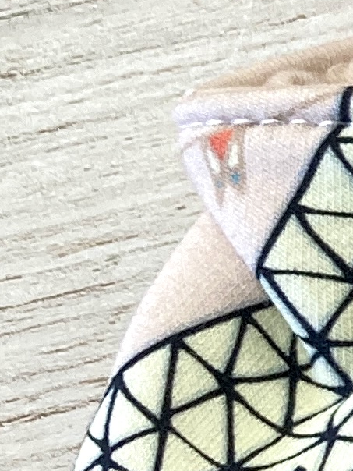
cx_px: 997
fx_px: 2543
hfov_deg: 7.2
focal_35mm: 187
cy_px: 126
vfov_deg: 10.6
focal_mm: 3.99
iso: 50
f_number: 1.8
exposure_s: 1/50
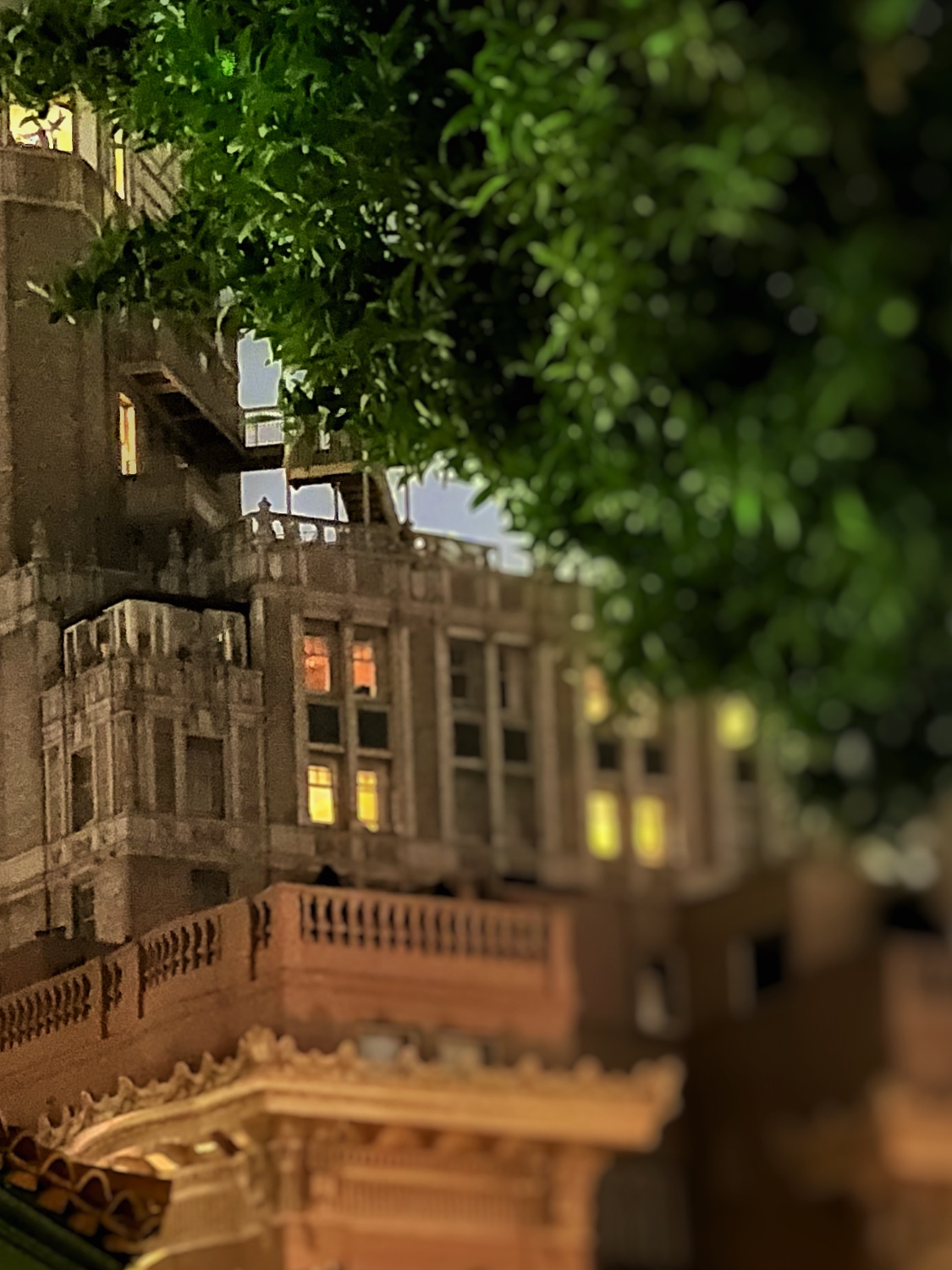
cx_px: -88
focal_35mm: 202
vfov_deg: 9.8
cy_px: 729
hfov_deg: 7.3
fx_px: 7407
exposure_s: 1/4
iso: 1000
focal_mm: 9
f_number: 2.8
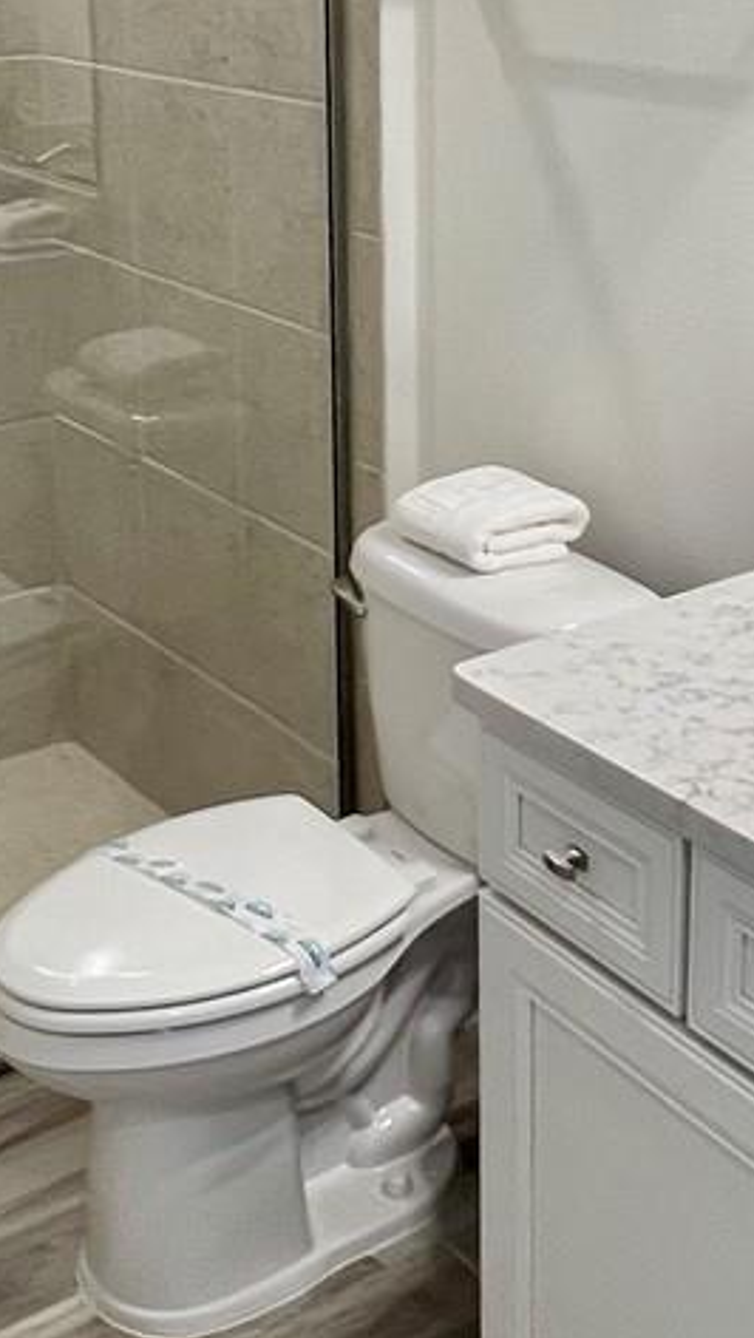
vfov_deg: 41.6
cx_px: 527
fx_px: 1704
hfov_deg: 24.8
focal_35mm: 48
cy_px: 329
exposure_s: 1/120
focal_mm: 1.57
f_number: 1.8
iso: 200
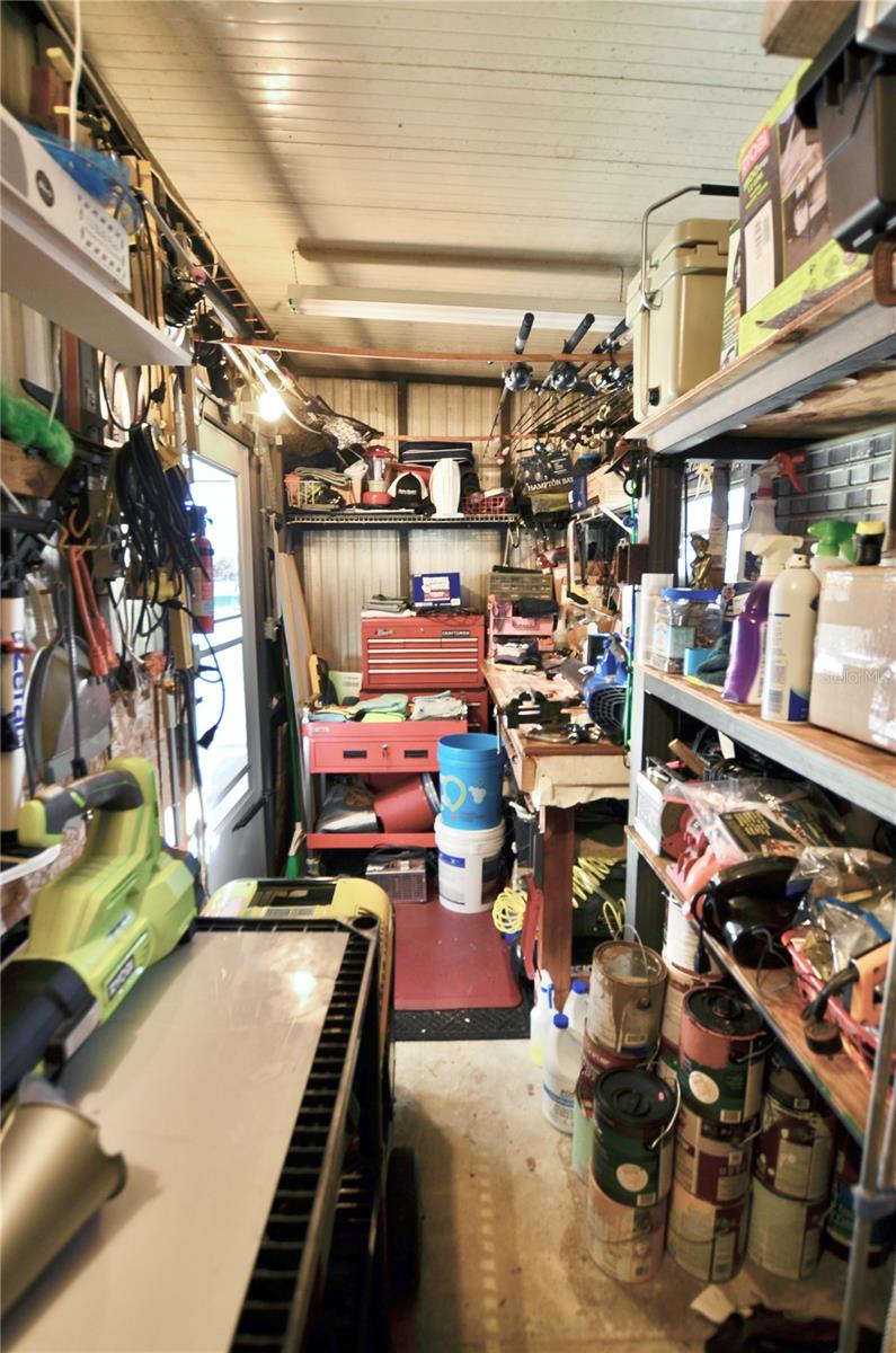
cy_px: 676
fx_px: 562
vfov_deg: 100.5
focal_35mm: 15
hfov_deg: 77.1
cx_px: 448
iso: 200
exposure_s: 1/60
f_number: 3.5
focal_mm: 10
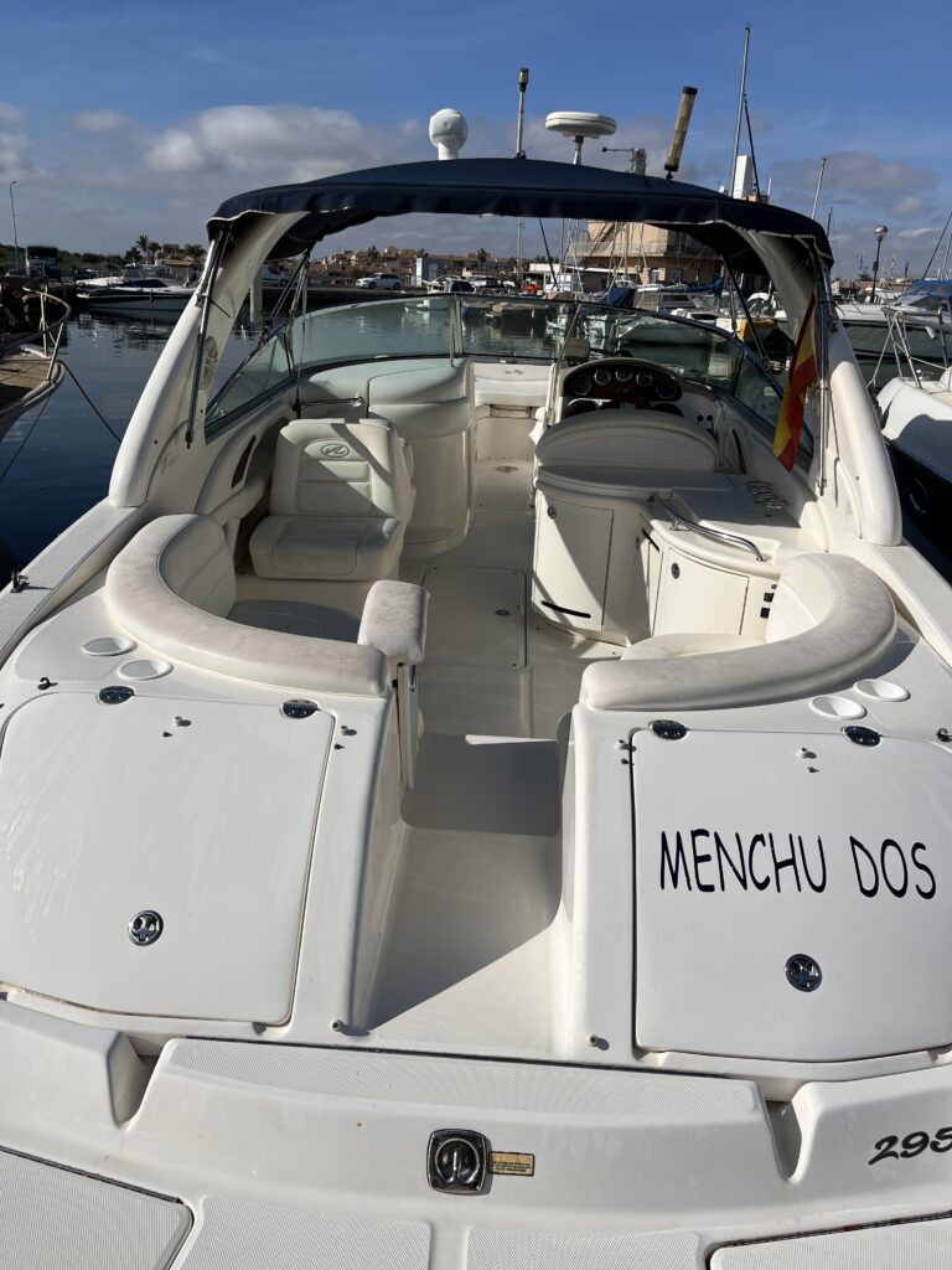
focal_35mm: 26
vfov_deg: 67.3
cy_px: 635
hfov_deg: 53.1
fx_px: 953
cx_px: 476
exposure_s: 1/10870
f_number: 1.6
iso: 50
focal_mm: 5.1
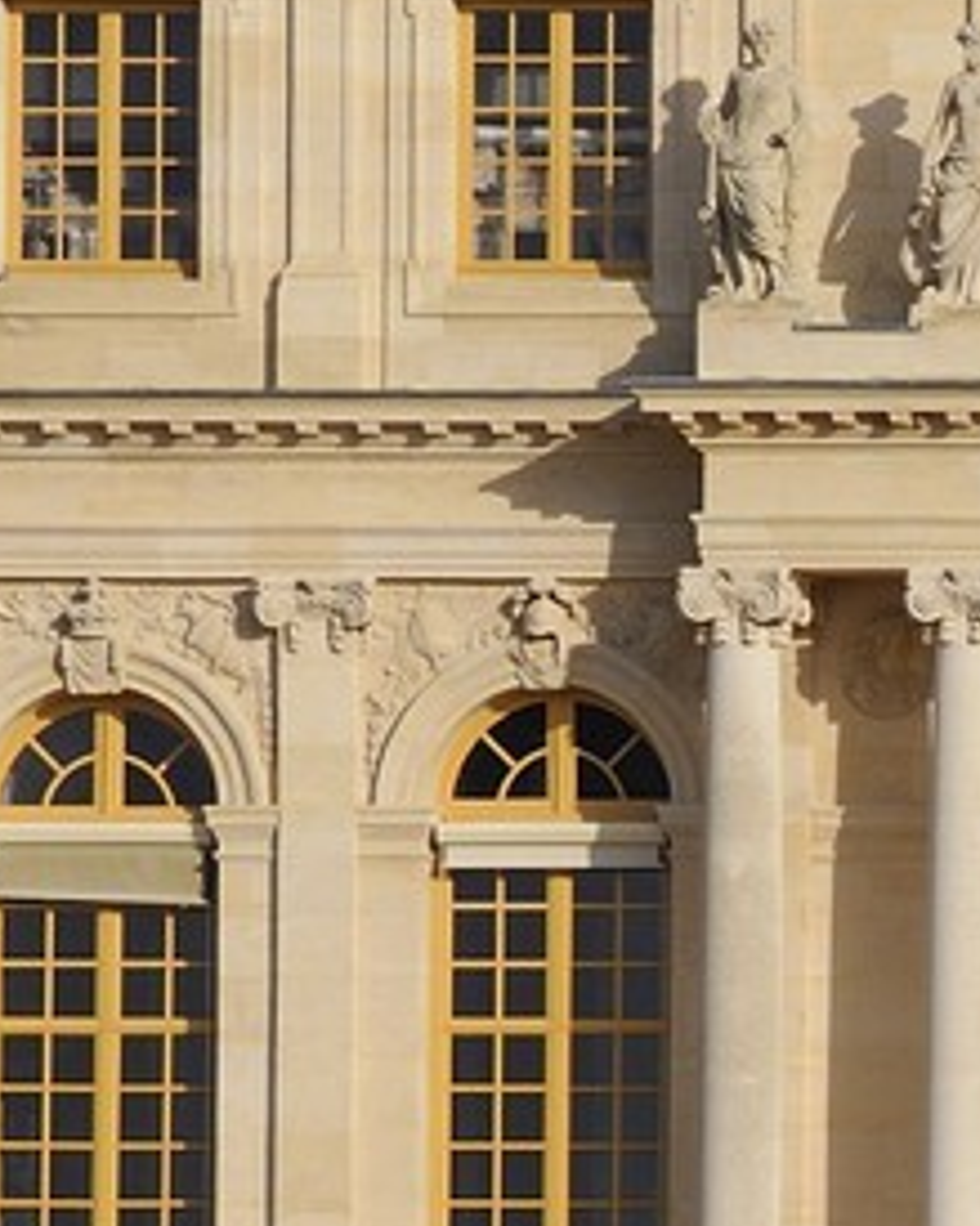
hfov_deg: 1.9
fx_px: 29782
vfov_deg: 2.4
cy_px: 1101
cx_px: 2985
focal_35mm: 821
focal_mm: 150
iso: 200
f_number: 9
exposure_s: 1/400
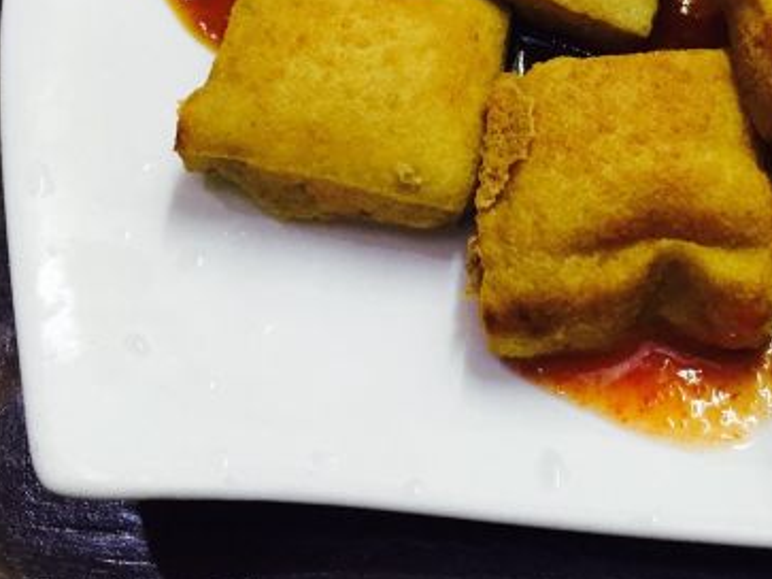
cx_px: 632
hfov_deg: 33.3
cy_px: 59
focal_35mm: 56
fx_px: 1248
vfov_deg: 25.3
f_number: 2.2
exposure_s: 1/33
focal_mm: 4.15
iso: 160
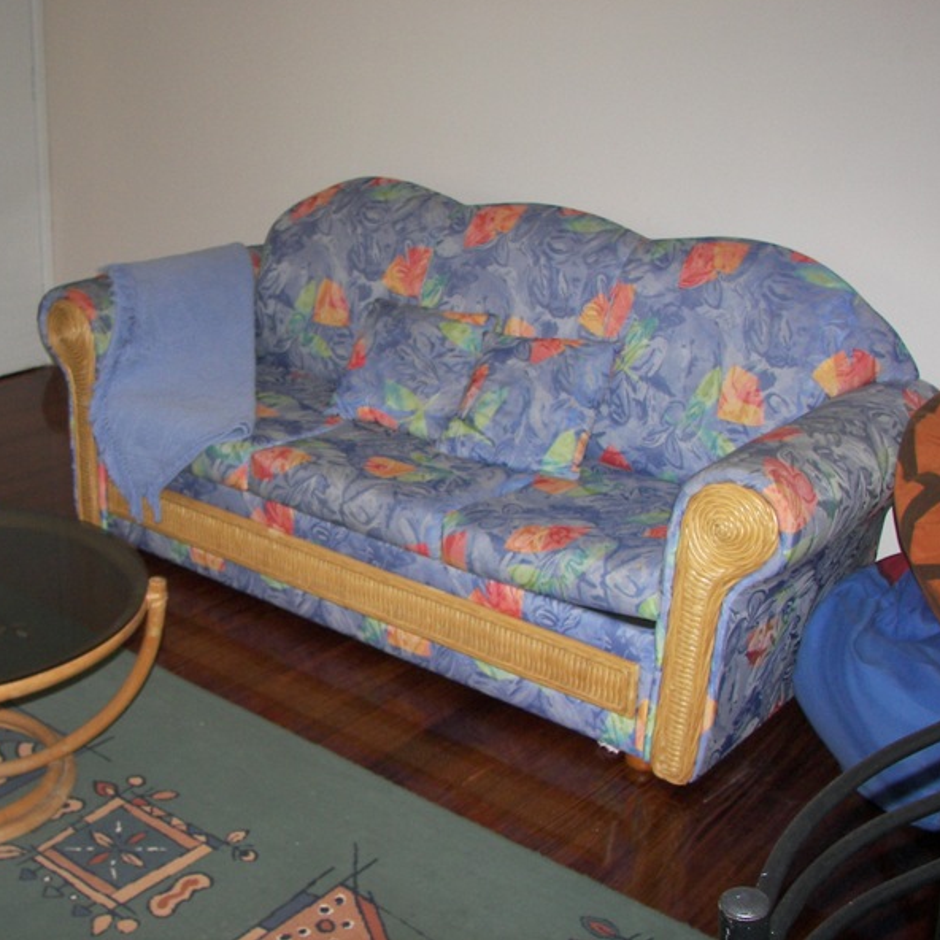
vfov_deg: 39.2
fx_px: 1321
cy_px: 465
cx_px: 337
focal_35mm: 43
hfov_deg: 38.8
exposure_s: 1/30
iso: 100
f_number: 2.8
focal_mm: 6
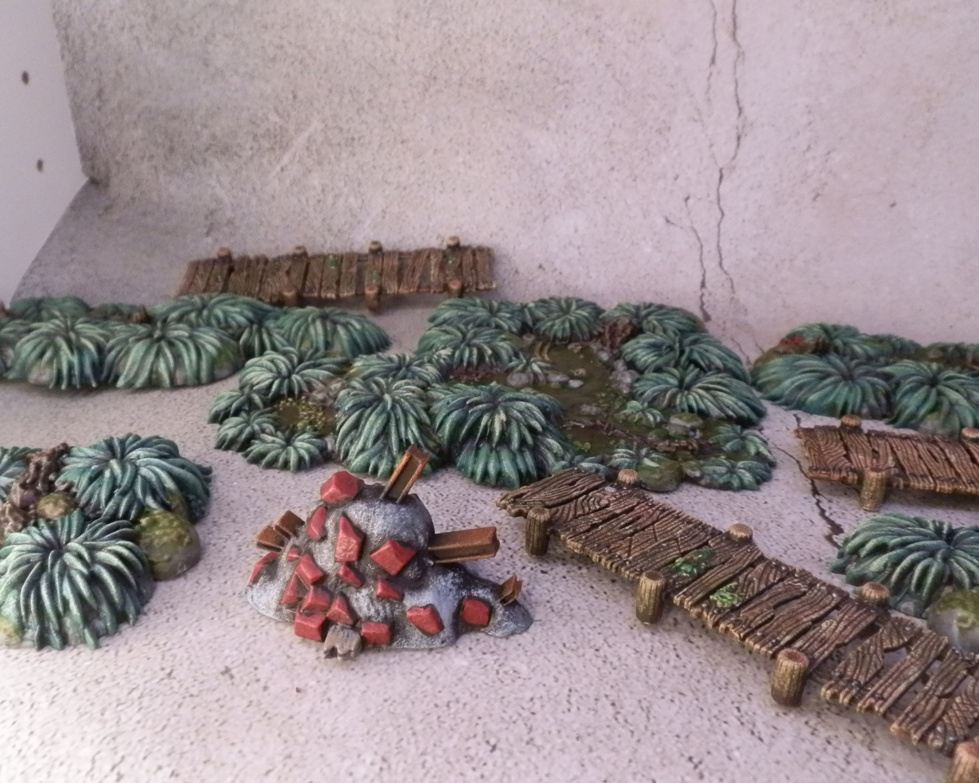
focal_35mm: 30
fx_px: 869
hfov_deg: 58.8
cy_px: 383
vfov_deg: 48.5
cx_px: 473
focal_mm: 5
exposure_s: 1/125
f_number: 3.1
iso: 400
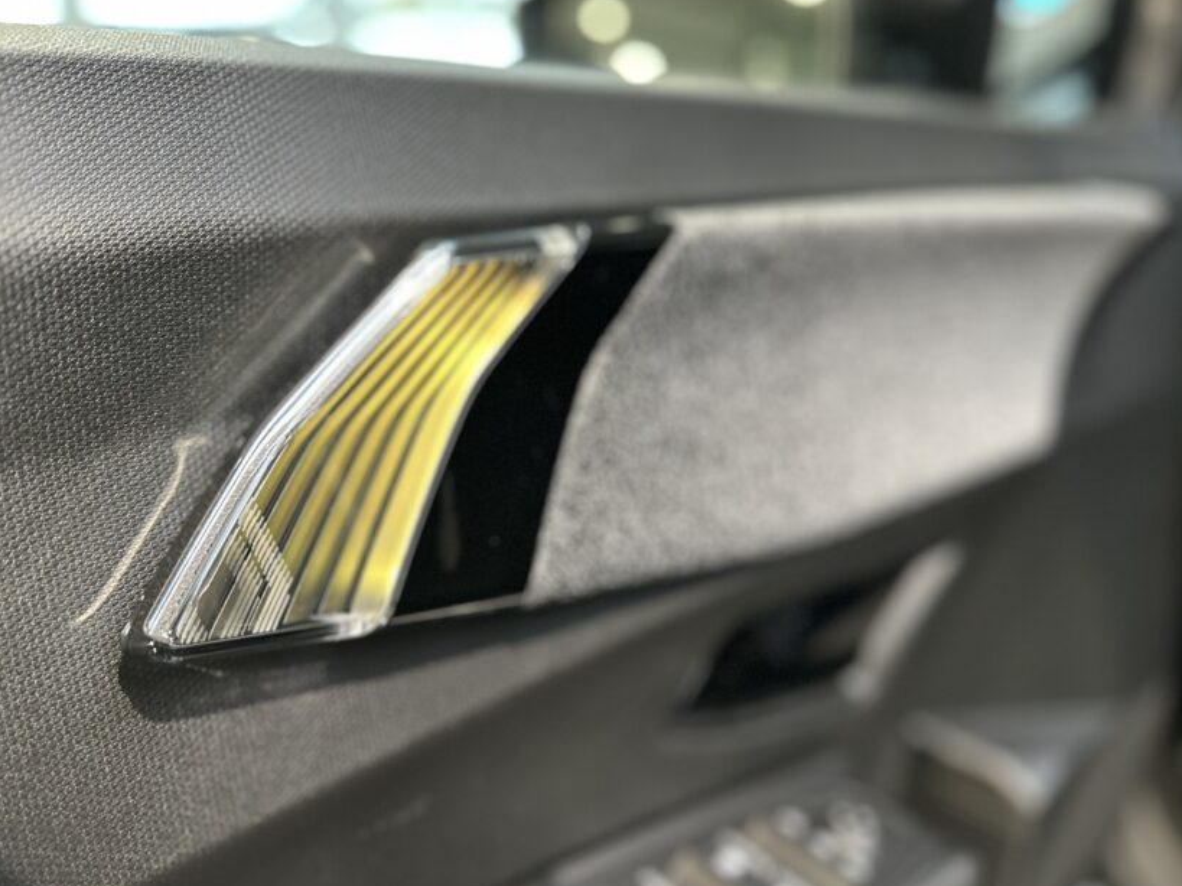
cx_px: 525
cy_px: 468
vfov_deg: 46.8
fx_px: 1024
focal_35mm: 30
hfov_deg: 59.8
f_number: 1.78
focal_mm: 6.86
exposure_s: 1/52
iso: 500
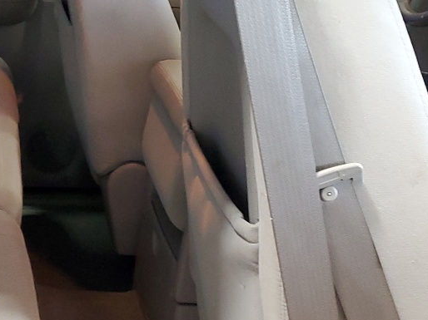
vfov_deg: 18.2
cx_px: 44
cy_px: 126
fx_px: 1001
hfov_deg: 23.5
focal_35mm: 81
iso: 259
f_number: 1.5
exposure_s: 1/60.2
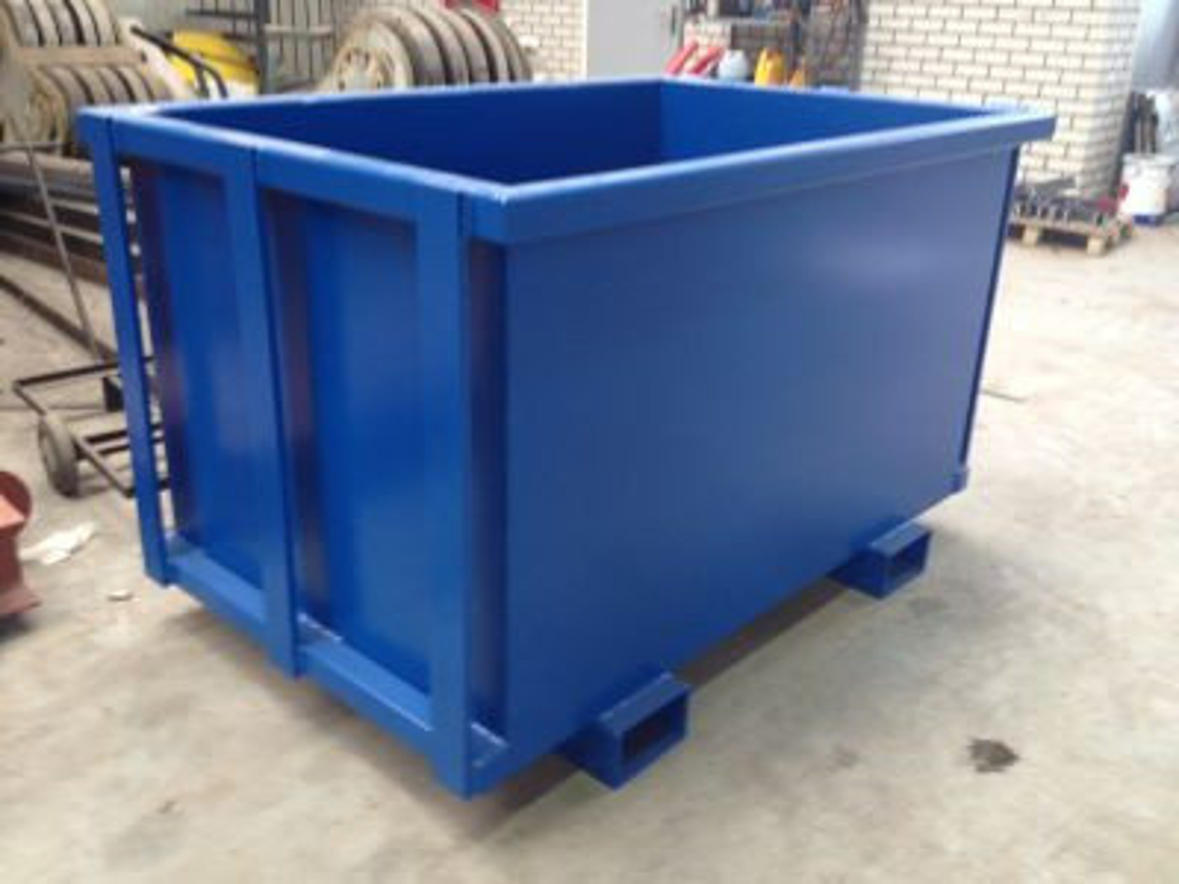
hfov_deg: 52.6
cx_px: 590
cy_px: 442
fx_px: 1192
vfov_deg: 40.7
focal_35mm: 35
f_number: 2.4
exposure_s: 1/20
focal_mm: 4.28
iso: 100
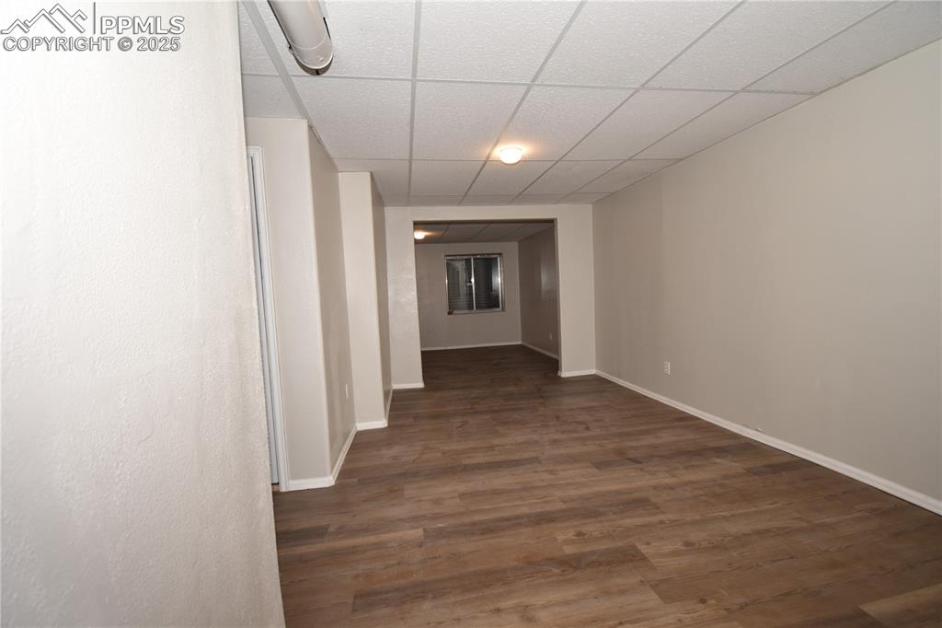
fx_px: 392
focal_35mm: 15
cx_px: 471
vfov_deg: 77.3
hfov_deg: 100.4
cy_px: 314
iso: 100
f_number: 4.5
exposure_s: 1/60
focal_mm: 10
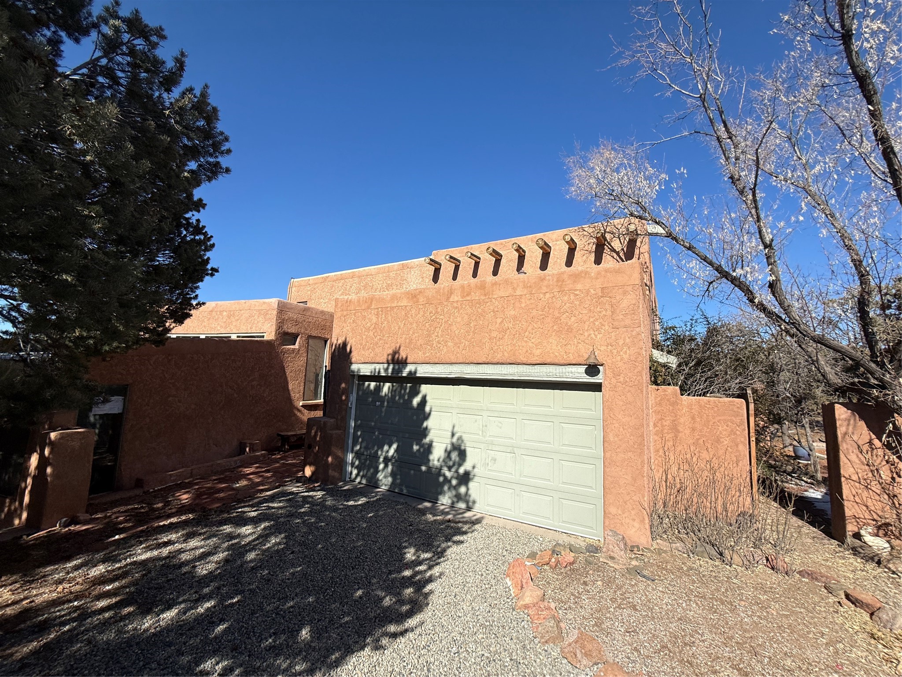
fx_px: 365
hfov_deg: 102.1
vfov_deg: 85.7
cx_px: 451
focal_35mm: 14
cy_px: 338
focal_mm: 2.22
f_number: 2.2
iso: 50
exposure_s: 1/2611
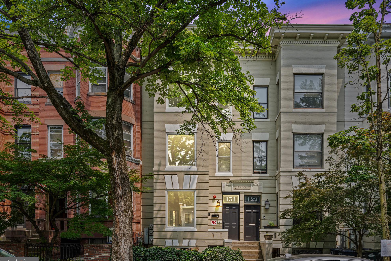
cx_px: 198
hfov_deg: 71.5
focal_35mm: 25
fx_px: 272
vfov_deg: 51.3
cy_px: 135
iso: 200
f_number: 4.5
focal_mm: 24
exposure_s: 1/800
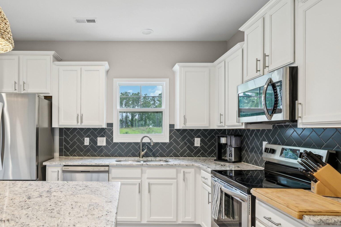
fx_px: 227
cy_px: 126
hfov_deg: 72.2
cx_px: 123
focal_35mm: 24
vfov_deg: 53.0
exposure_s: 1/6
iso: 400
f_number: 8
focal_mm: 18
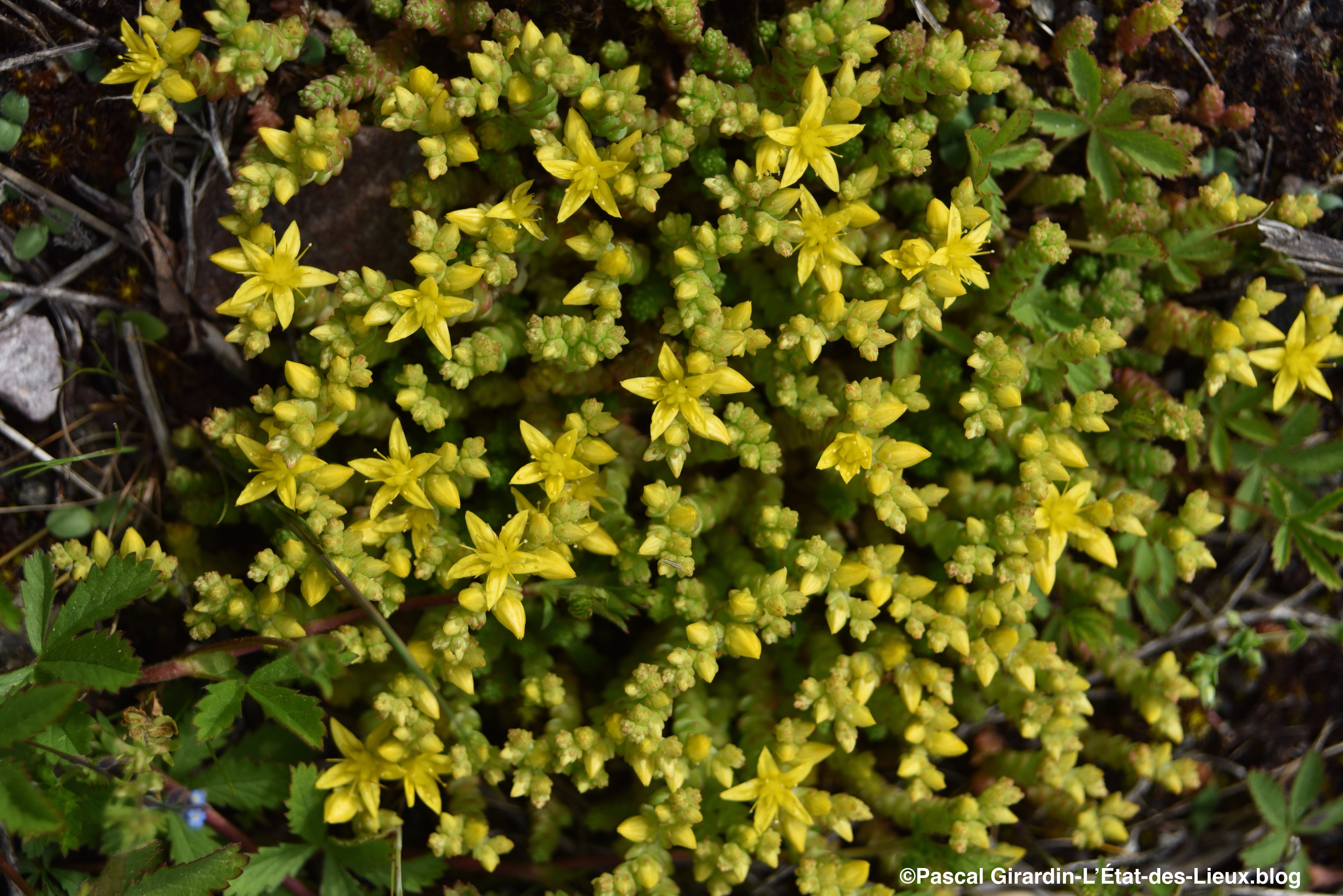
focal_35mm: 80
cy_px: 448
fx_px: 2985
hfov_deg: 25.4
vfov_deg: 17.1
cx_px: 672
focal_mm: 80
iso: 100
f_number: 6.3
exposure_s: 1/500
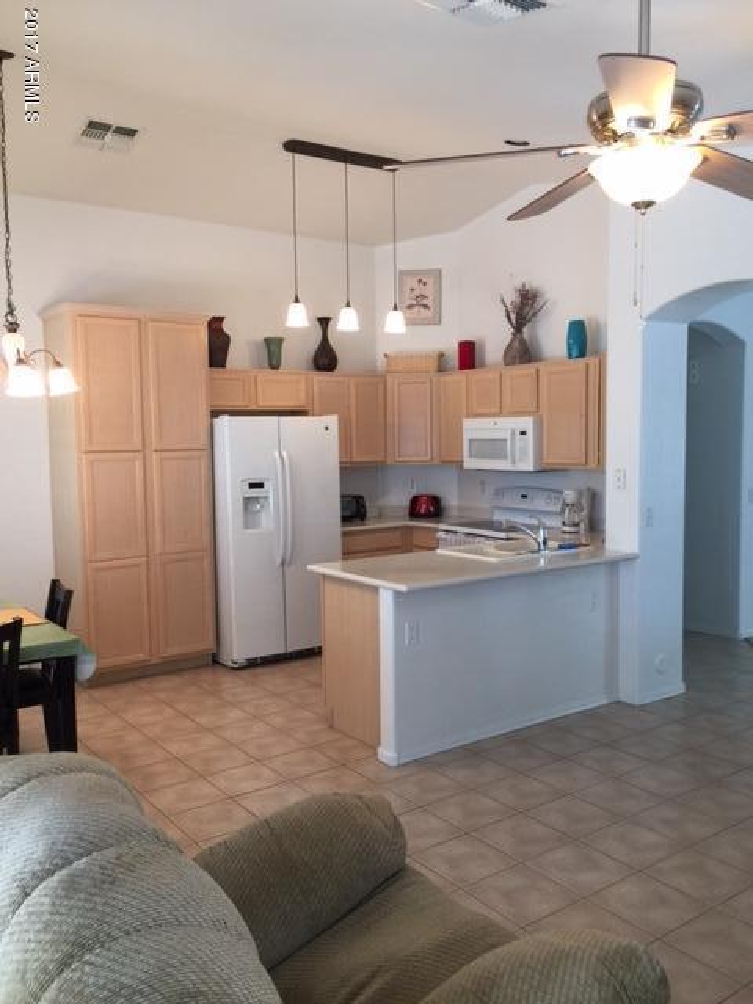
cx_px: 376
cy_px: 502
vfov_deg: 61.7
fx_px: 841
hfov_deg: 48.2
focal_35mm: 29
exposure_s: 1/30
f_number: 2.2
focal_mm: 4.15
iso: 40
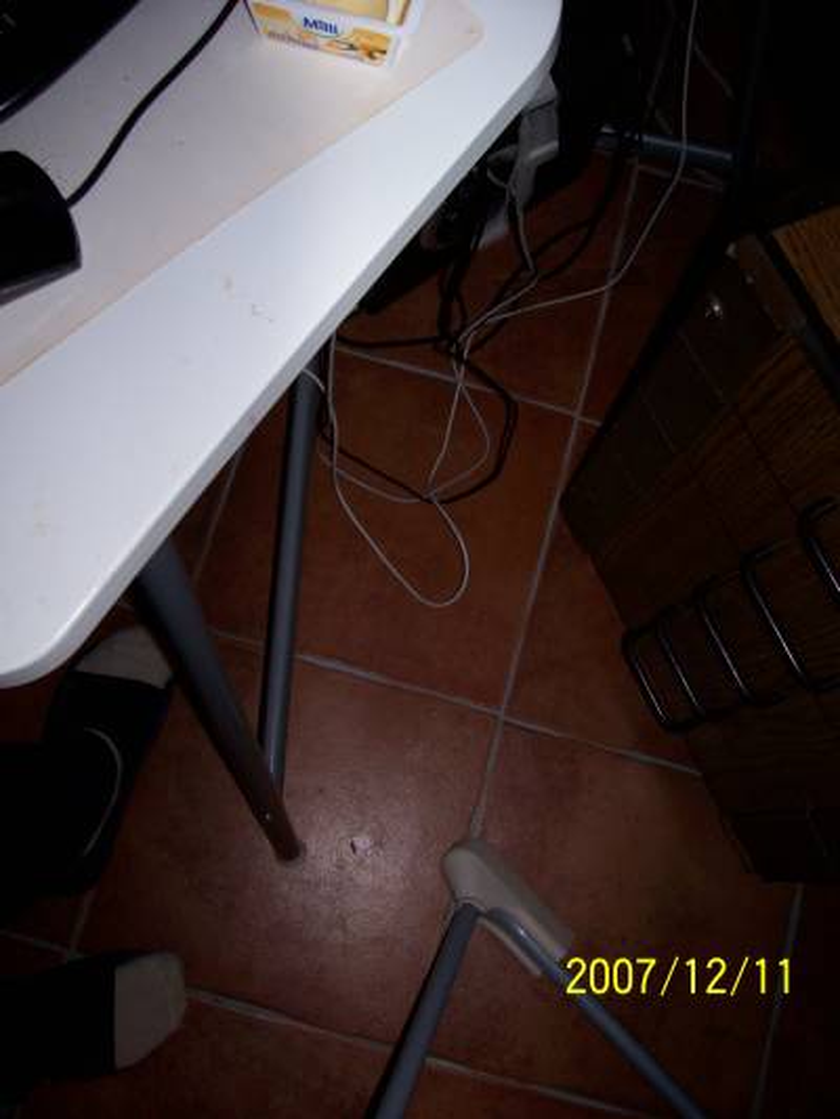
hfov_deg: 41.8
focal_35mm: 34
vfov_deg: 53.9
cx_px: 420
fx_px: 1100
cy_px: 560
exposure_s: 1/64
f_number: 2.7
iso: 80
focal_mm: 5.6
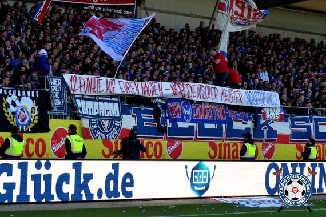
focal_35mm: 129
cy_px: 108
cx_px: 163
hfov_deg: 15.9
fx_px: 1168
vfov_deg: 10.6
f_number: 3.5
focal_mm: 86
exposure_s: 1/1000
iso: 320
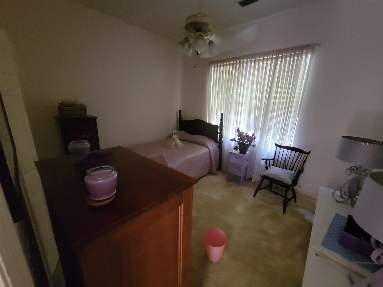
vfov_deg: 89.9
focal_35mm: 13
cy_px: 144
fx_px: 144
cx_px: 192
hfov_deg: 106.2
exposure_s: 1/24
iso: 1000
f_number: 2.2
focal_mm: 2.2
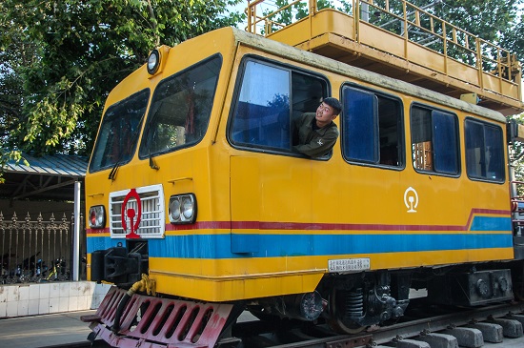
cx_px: 262
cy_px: 174
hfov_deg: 57.3
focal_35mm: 33
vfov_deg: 39.9
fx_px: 480
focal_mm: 22
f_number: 4
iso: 250
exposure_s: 1/60
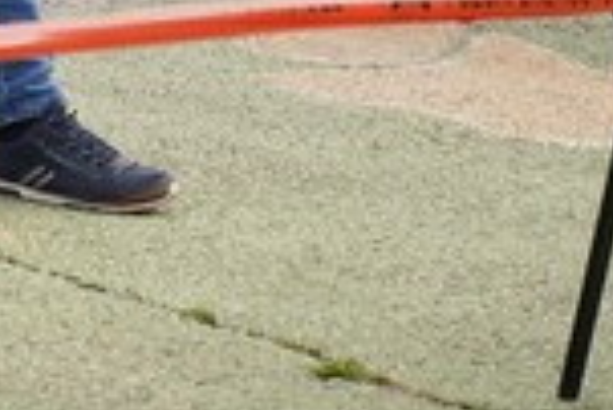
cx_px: -337
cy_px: -355
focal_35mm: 408
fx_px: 6954
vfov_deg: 3.4
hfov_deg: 5.0
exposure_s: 1/5000
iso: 500
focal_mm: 75
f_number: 2.8
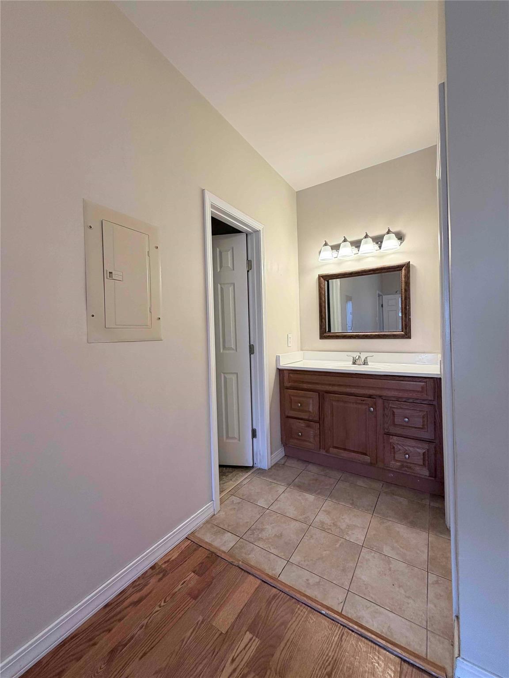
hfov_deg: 85.7
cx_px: 254
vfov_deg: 102.1
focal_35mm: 14
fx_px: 274
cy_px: 339
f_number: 2.2
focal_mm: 2.22
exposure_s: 1/120
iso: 160
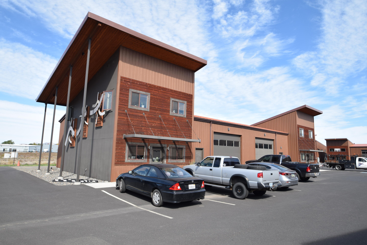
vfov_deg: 56.2
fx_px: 229
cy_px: 122
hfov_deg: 77.3
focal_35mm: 22
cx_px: 184
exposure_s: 1/320
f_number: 9
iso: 200
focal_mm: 15
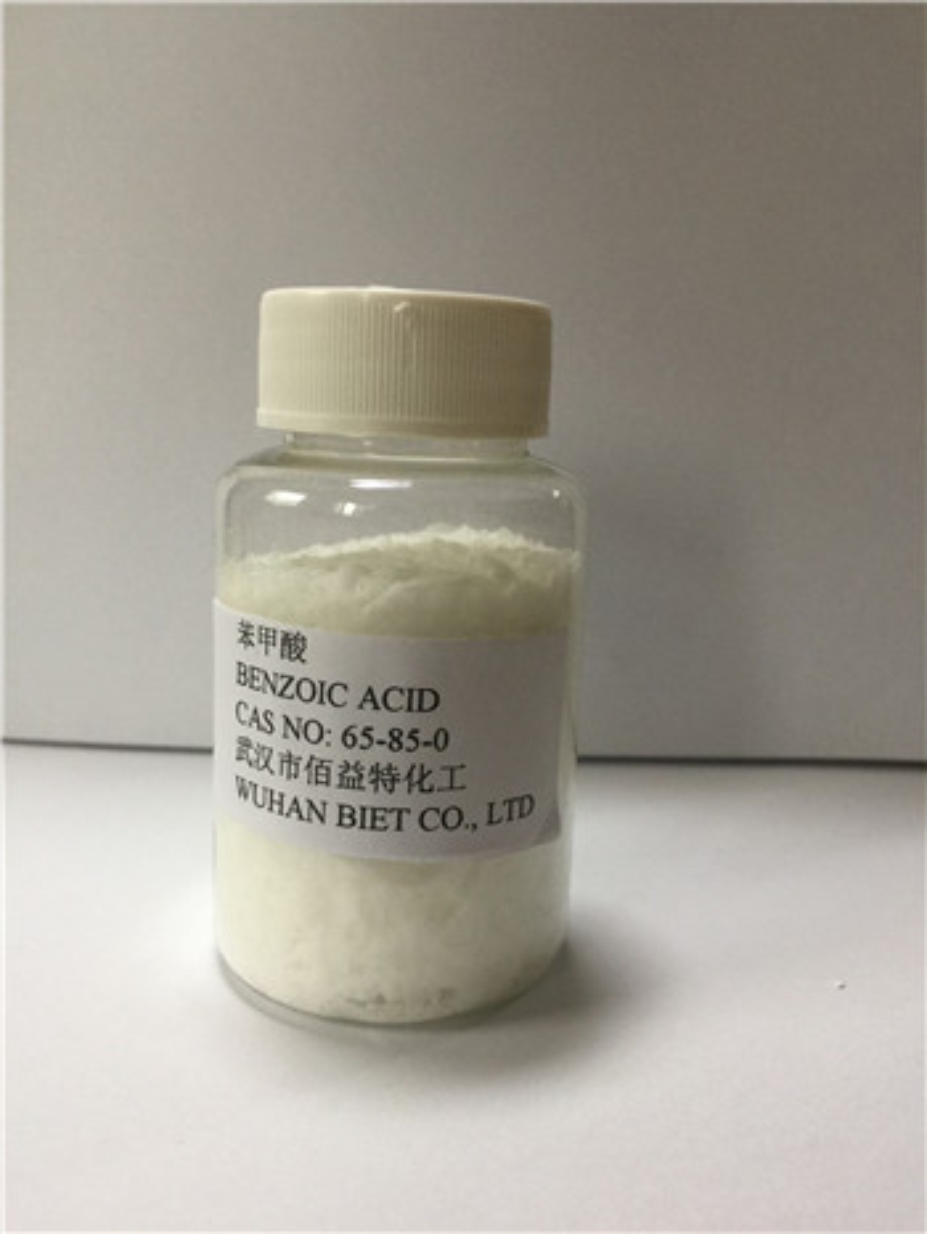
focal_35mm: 29
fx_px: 1035
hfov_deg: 48.3
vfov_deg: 61.6
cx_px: 464
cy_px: 617
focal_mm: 4.15
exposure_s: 1/33
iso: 64
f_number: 2.2
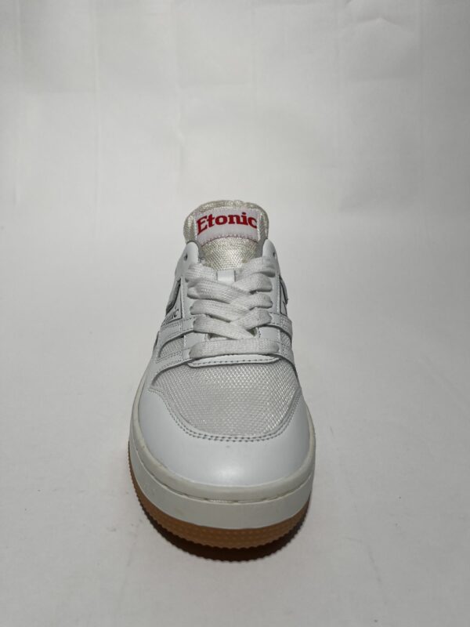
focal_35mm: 26
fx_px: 471
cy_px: 314
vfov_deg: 67.3
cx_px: 235
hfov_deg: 53.1
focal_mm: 5.1
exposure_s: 1/1036
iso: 50
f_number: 1.6
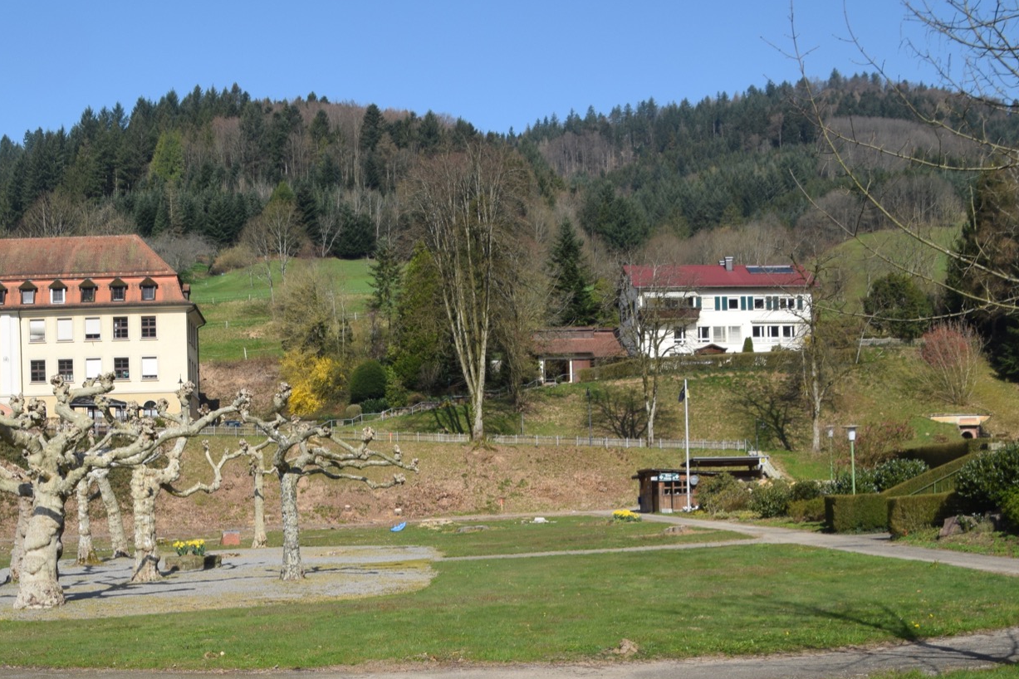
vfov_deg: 29.9
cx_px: 401
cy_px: 524
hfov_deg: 44.2
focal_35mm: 44
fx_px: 1245
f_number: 10
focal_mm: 18
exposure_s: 1/400
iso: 200
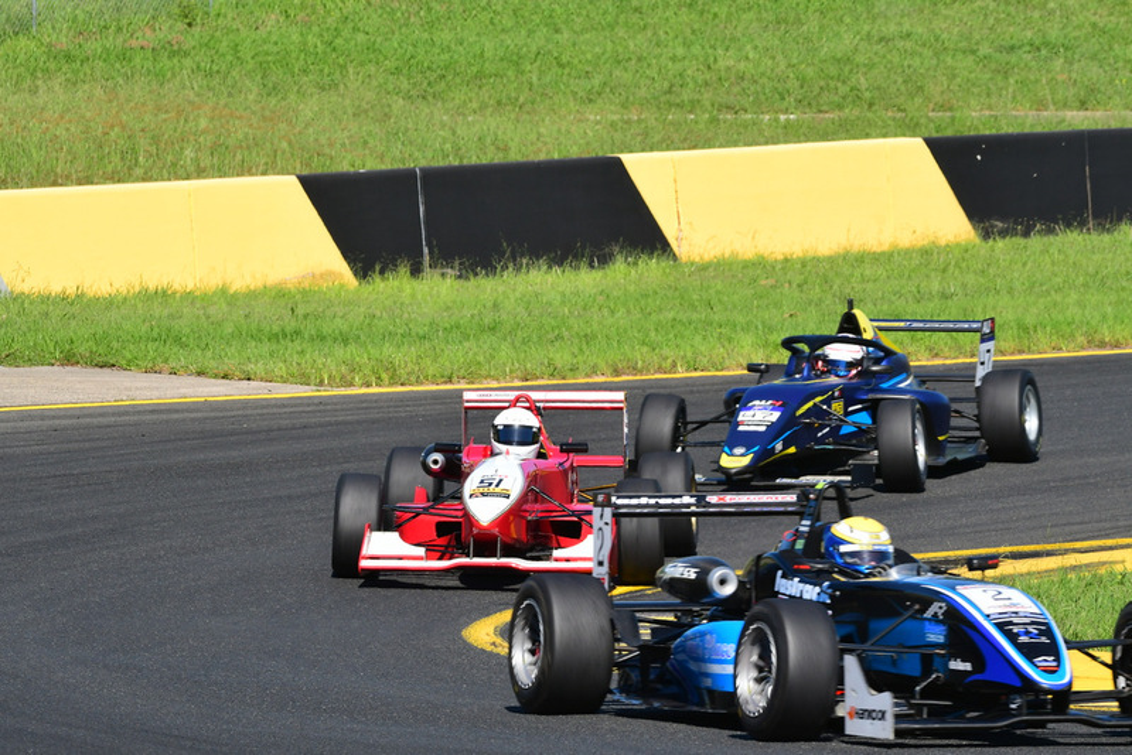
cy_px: 378
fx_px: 11323
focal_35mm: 360
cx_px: 566
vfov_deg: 3.8
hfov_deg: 5.7
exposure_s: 1/640
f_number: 11
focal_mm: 240
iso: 500
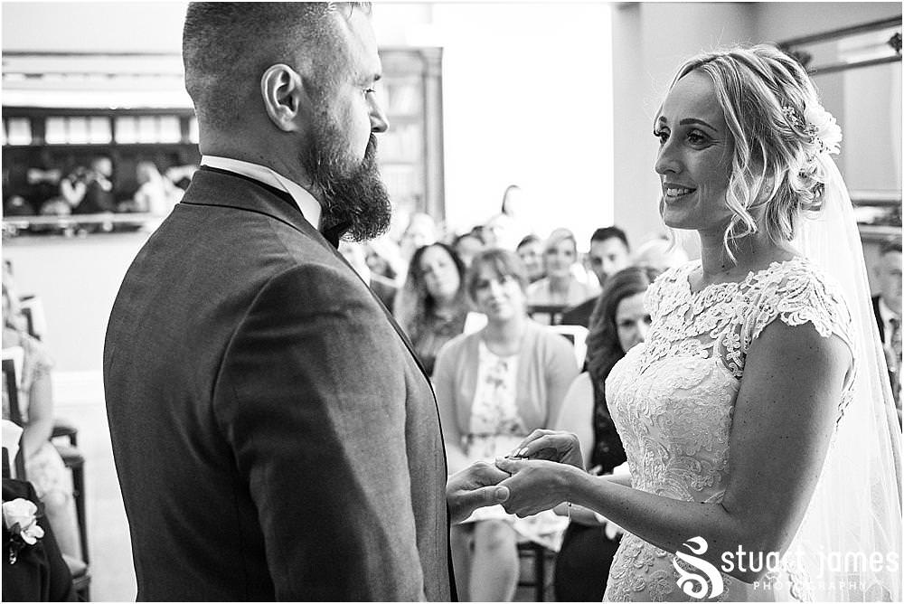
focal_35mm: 53
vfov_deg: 25.6
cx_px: 452
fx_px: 1332
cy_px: 302
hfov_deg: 37.5
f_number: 2.8
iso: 6400
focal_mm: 35
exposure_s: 1/320
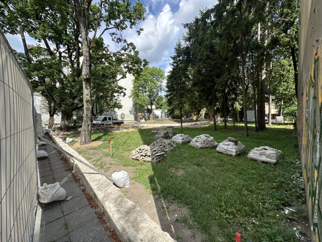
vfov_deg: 85.7
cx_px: 161
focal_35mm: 14
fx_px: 130
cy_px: 121
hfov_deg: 102.1
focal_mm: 2.22
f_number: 2.2
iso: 40
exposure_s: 1/739
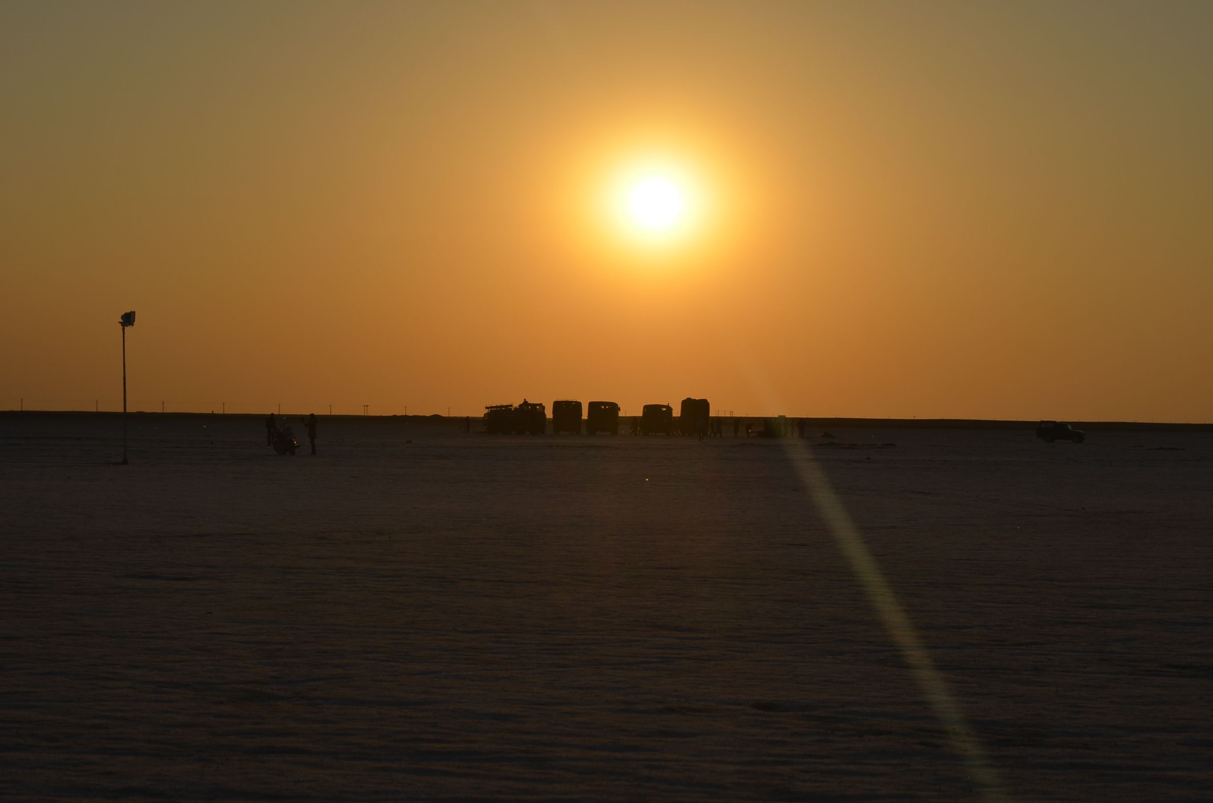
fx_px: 2774
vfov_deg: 16.5
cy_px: 402
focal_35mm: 82
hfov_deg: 24.7
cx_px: 606
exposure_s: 1/640
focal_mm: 55
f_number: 13
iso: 100
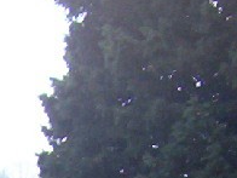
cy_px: 492
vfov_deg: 6.4
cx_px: -333
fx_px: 1486
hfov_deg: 8.4
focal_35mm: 217
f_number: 2.76
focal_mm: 5.54
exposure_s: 1/694
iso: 100
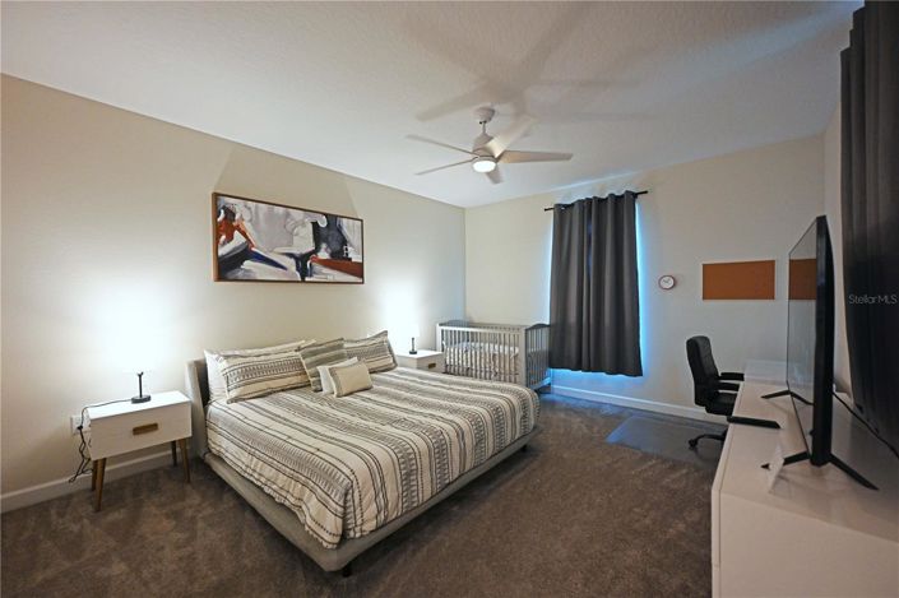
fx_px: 349
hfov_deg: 104.3
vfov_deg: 81.1
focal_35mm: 14
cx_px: 450
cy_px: 299
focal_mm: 14
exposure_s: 1/125
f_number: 2.8
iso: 1100
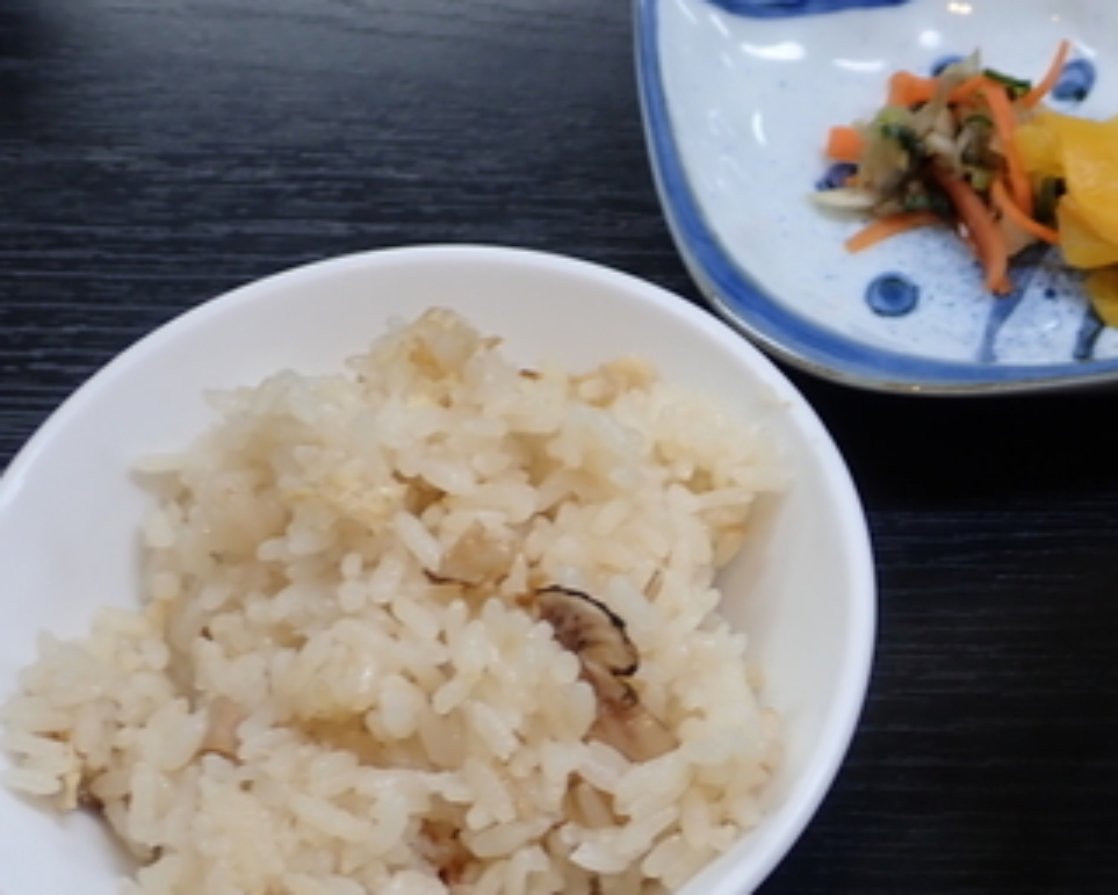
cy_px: 508
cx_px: 1024
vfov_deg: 21.0
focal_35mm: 73
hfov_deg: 25.2
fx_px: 2416
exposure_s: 1/8
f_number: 2.8
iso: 100
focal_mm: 7.34
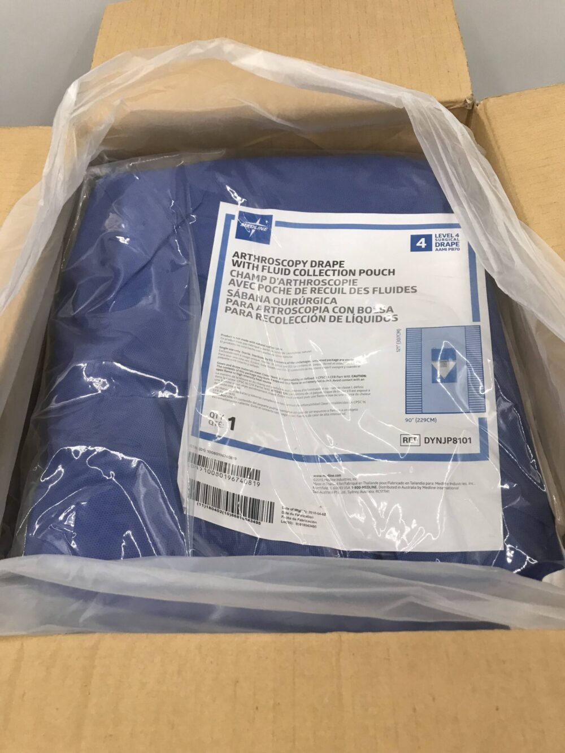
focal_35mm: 28
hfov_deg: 49.8
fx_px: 609
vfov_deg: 63.4
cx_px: 282
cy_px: 376
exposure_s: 1/40
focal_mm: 3.99
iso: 25
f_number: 1.8
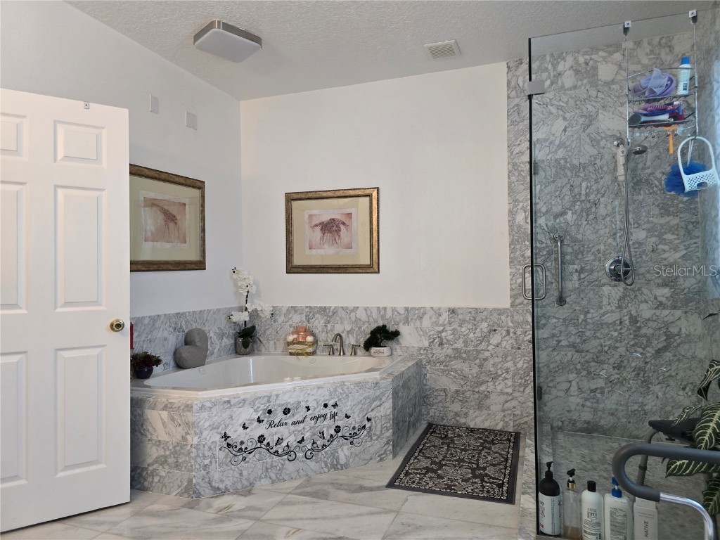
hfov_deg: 73.9
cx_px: 360
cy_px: 270
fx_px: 478
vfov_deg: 58.9
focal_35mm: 23
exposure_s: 1/120
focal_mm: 6.3
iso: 400
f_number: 1.7
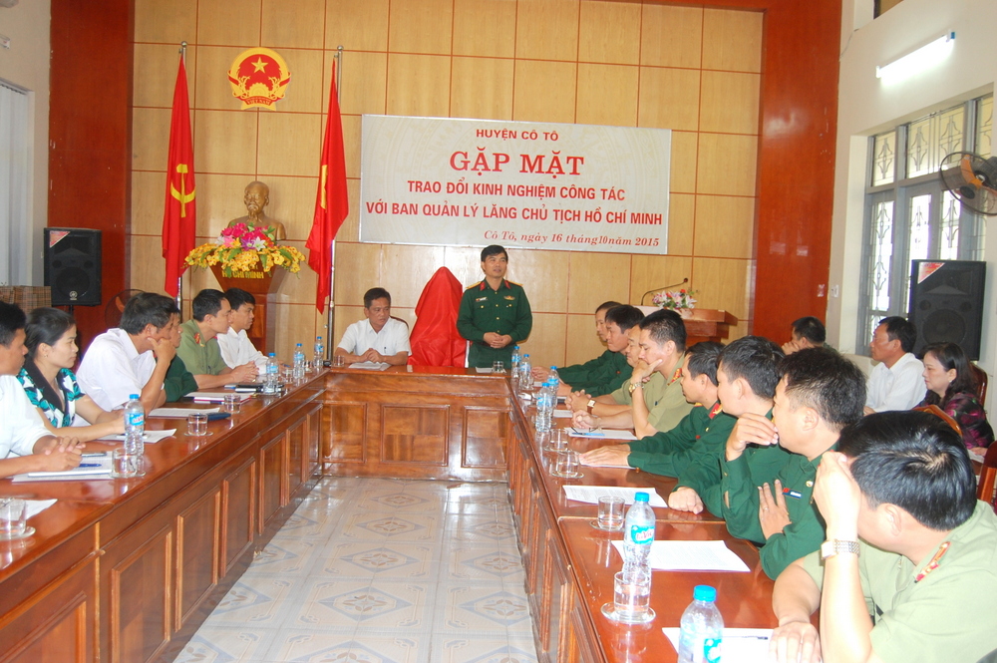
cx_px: 498
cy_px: 332
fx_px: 913
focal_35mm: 33
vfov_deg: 39.9
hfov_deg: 57.3
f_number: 3.8
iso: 400
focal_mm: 22
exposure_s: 1/60
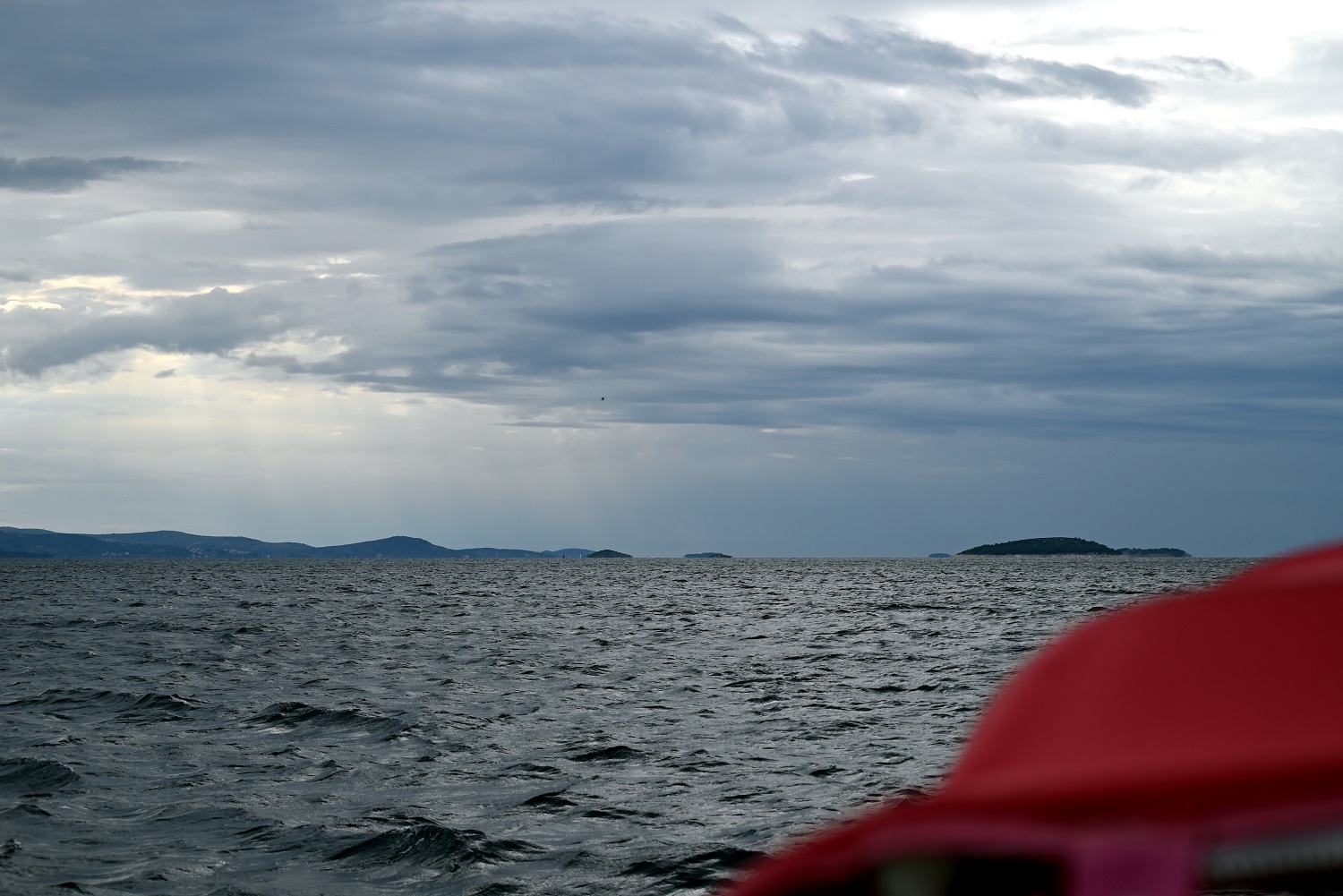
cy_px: 448
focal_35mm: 70
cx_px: 672
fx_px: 2612
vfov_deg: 19.5
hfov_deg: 28.8
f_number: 6.3
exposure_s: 1/640
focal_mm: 70
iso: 100
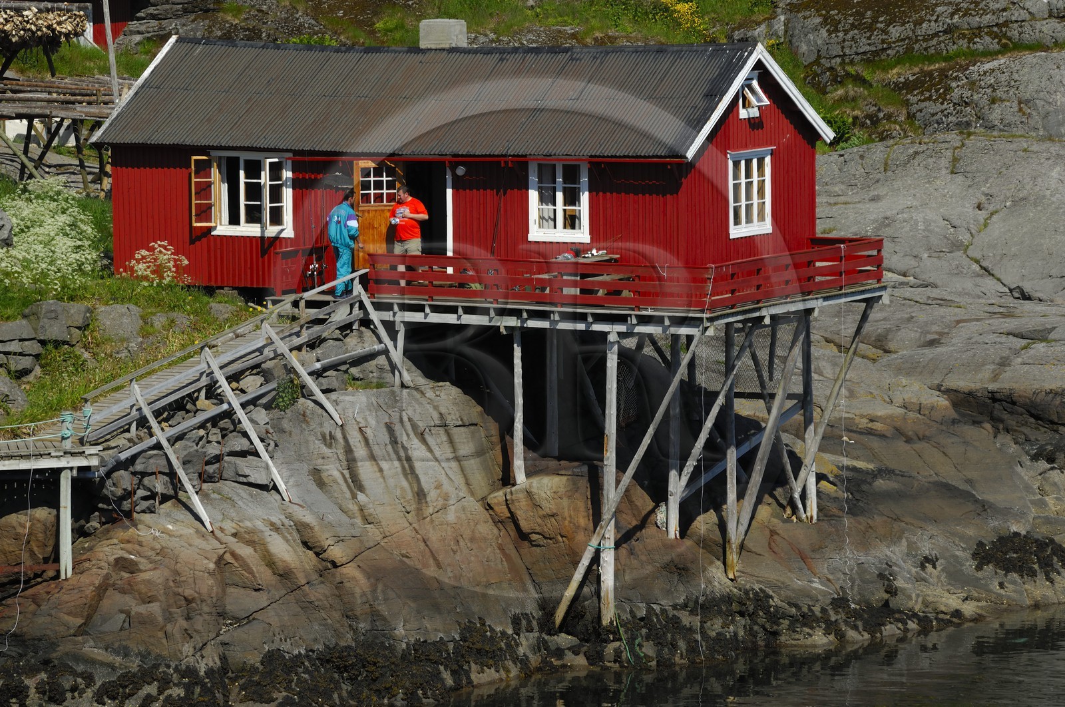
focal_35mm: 240
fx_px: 7090
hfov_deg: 8.6
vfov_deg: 5.7
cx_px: 532
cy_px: 354
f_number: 8.5
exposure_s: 1/320
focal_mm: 160
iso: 100
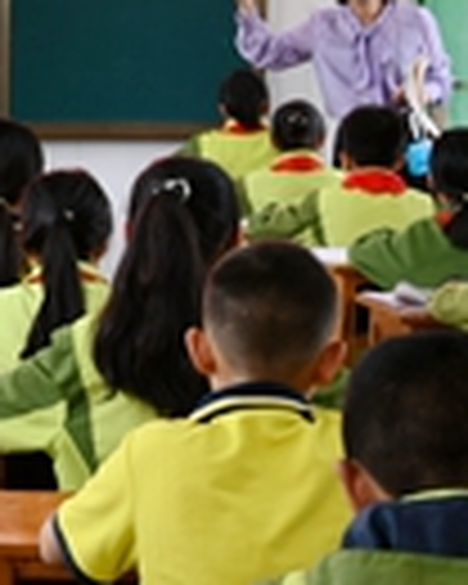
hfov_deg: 8.9
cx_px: -351
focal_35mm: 167
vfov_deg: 11.5
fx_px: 2891
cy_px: 182
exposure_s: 1/15
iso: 100
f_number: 3.8
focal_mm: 24
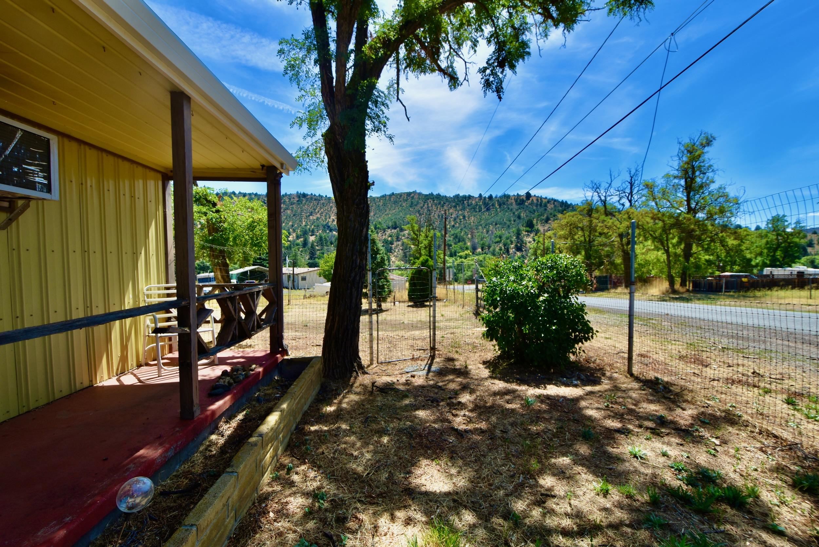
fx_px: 341
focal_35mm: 15
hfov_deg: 100.4
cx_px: 410
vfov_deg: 77.4
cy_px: 274
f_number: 8
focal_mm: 10
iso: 140
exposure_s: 1/250
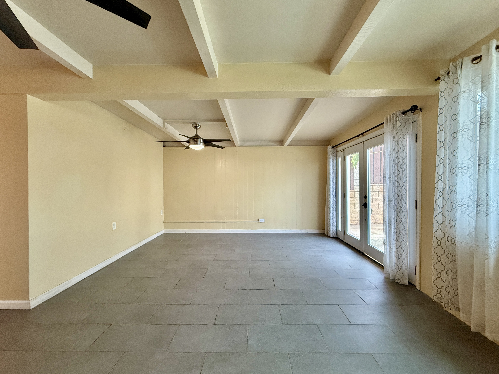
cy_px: 187
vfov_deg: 85.7
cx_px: 250
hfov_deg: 102.1
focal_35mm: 14
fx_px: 202
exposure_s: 1/60
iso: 320
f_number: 2.2
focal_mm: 2.22
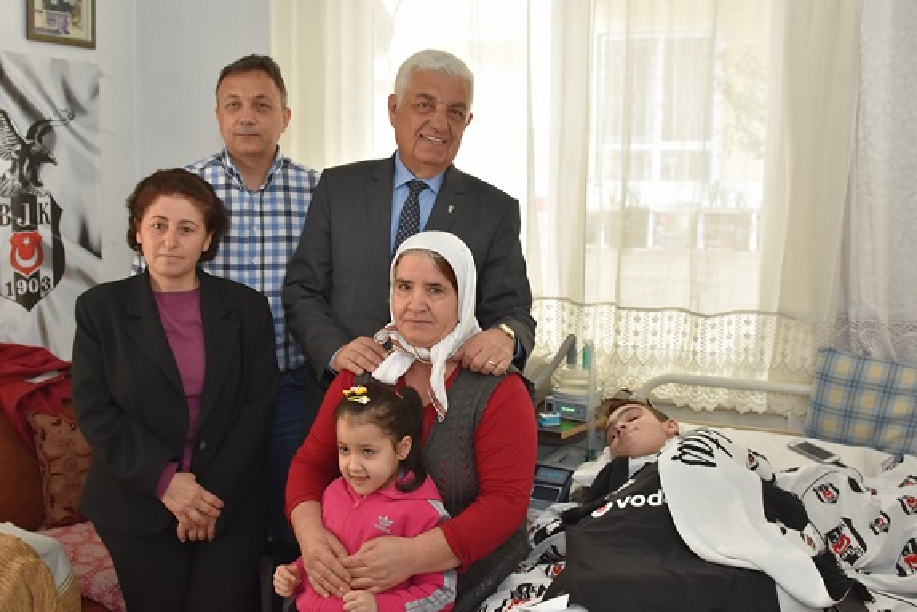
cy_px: 306
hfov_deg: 53.1
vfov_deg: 36.9
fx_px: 917
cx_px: 458
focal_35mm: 36
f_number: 4
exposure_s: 1/60
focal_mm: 24
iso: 1100
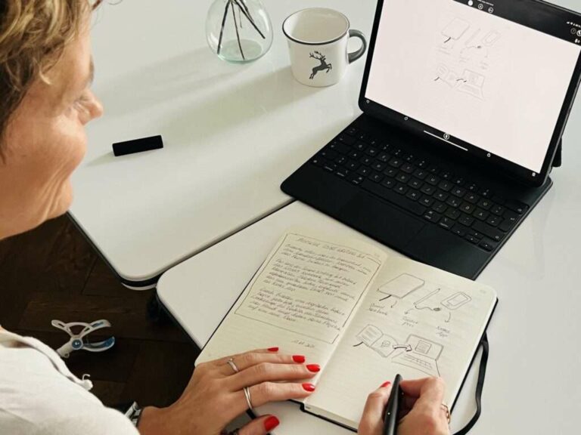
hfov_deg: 67.3
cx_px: 290
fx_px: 436
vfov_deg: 53.1
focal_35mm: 26
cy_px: 218
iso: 200
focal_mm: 5.7
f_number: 1.5
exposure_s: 1/60
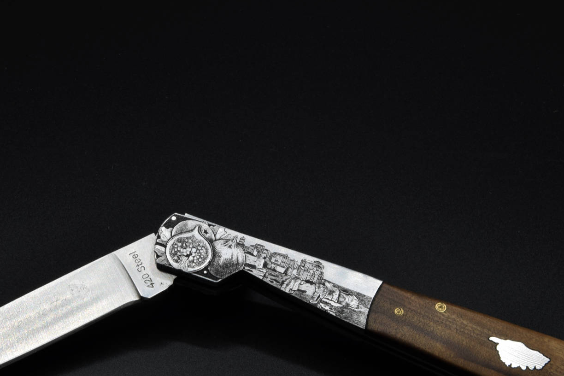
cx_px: 211
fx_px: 1344
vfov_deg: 15.8
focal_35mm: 86
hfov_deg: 23.6
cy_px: 295
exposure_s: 1/8
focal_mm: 35
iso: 100
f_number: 22
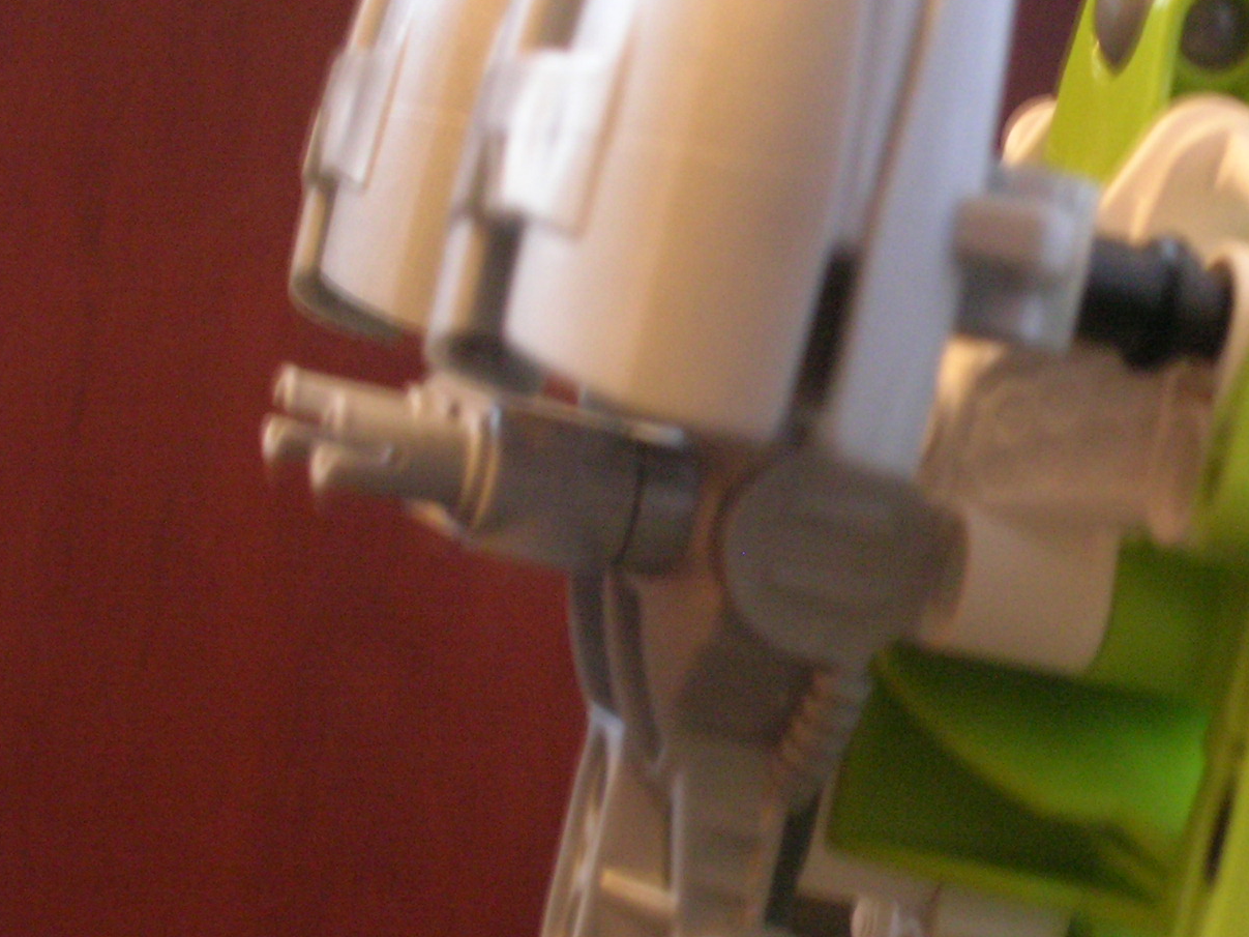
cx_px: 1003
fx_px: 4041
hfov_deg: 17.4
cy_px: 506
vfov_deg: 13.2
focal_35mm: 112
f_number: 3.8
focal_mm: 11
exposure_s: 1/1.2
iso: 200
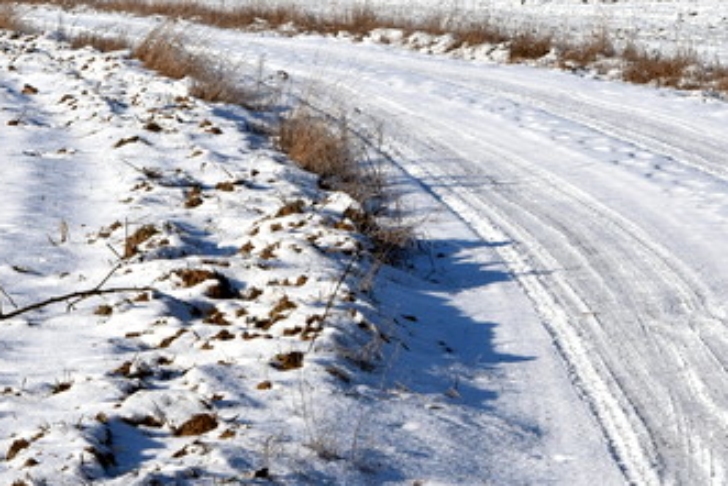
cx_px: 394
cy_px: 37
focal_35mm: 199
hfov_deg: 10.3
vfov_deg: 6.9
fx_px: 4030
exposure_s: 1/500
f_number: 11
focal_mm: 55
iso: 200
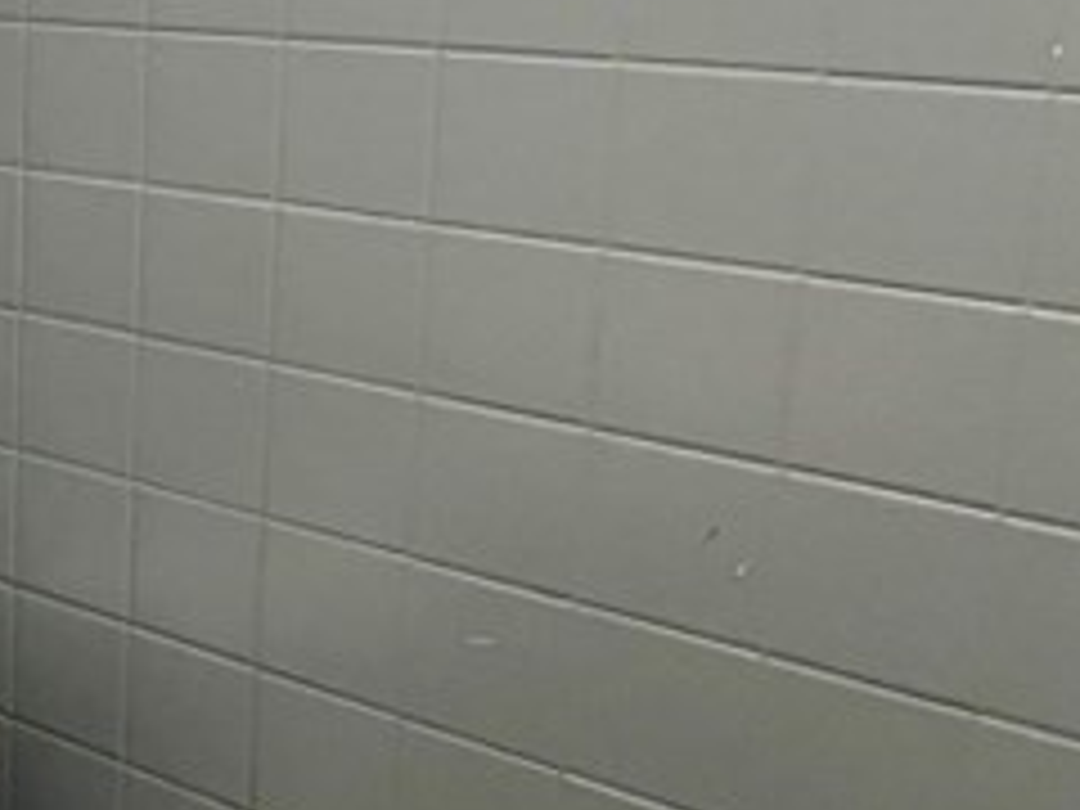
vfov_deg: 22.5
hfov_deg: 26.2
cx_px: -252
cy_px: 292
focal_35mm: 65
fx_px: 2028
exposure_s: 1/40
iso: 500
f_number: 1.6
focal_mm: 4.2
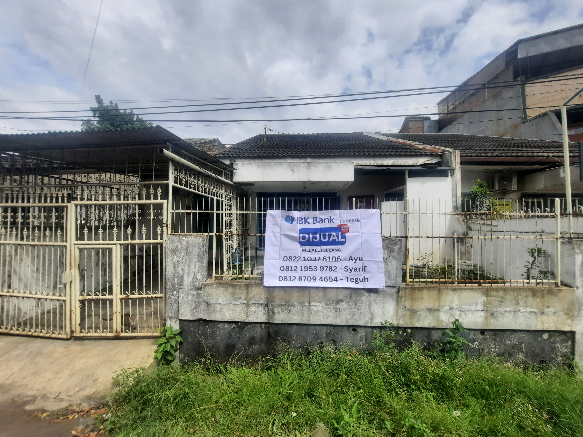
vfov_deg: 89.9
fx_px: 219
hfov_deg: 106.2
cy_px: 218
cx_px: 292
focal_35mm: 13
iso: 40
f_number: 2.2
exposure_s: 1/1736
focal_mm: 1.74
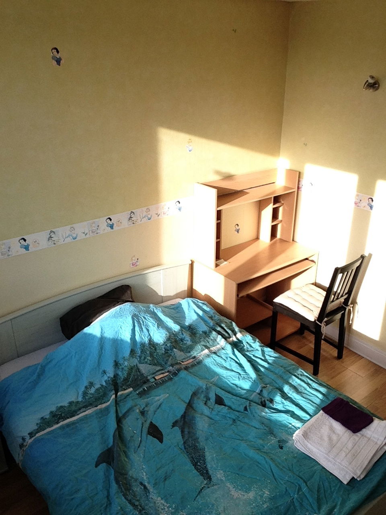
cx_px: 193
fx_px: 491
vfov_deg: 55.4
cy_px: 258
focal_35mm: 33
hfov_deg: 42.9
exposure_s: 1/227
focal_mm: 2.15
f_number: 2.4
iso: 50
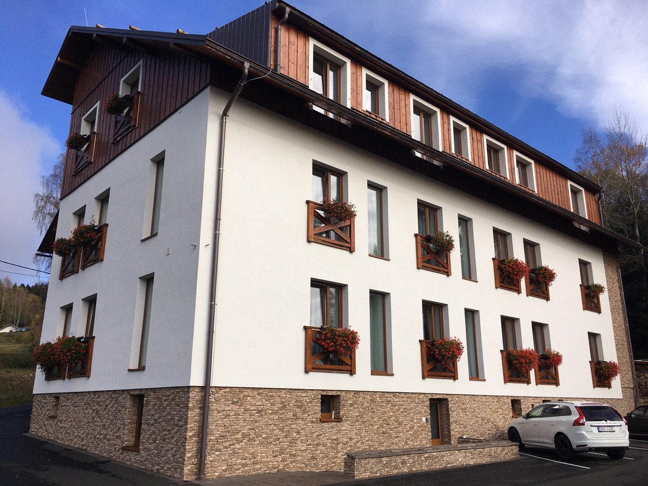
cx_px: 324
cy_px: 243
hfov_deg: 61.7
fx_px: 543
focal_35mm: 29
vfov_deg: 48.2
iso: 25
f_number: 2.2
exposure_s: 1/1709
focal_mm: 4.15
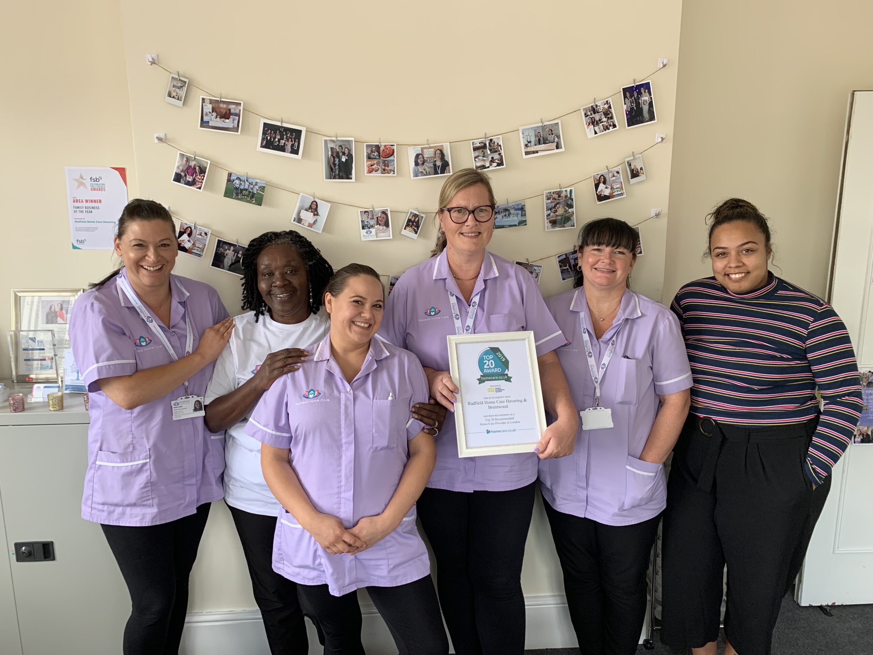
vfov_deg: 53.1
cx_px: 436
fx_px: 656
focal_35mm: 26
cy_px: 328
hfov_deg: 67.3
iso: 80
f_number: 1.8
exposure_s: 1/121
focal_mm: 4.25
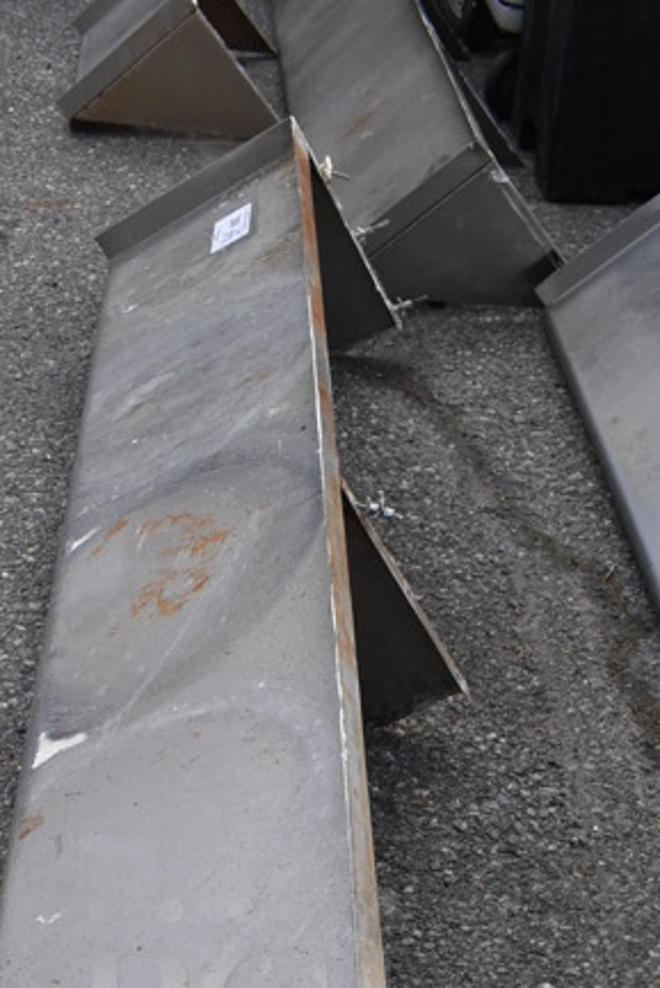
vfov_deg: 32.1
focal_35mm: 57
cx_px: 242
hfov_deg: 23.7
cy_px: 1005
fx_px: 1566
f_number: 7.1
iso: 200
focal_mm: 18
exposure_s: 1/320
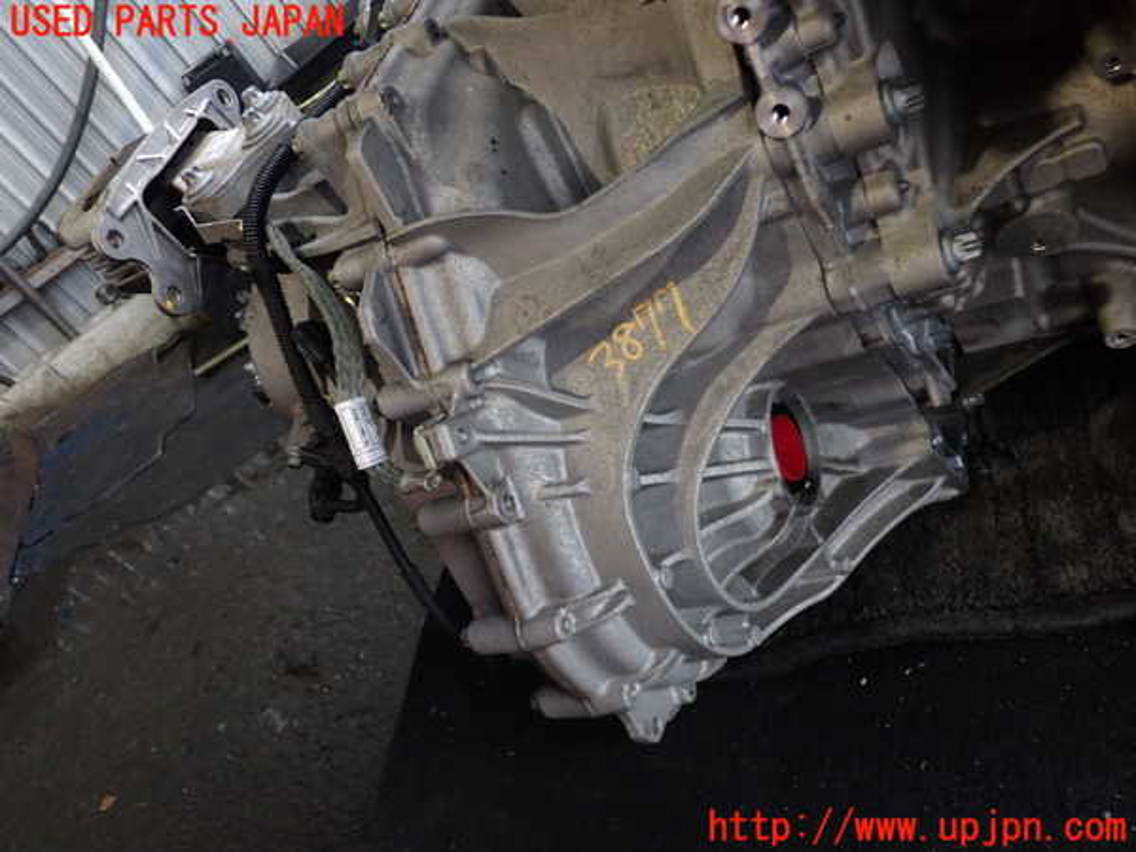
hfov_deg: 60.0
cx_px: 568
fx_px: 985
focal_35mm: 30
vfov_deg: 46.8
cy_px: 426
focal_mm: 5.4
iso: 200
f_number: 2.3
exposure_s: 1/40
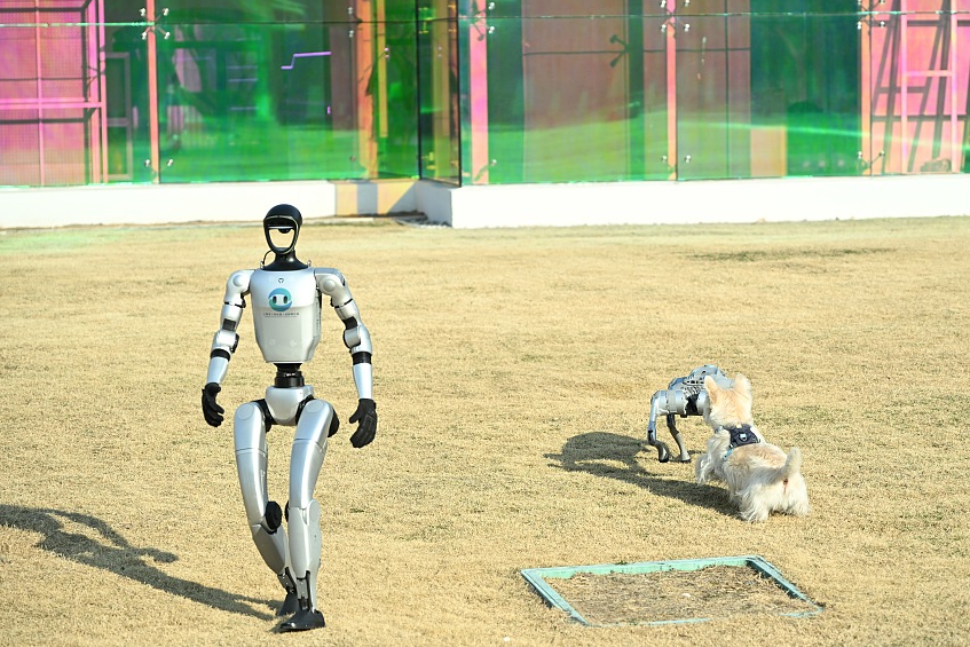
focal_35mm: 104
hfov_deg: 19.6
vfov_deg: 13.2
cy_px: 380
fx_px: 2803
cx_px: 557
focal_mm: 86
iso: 100
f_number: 4
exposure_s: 1/640
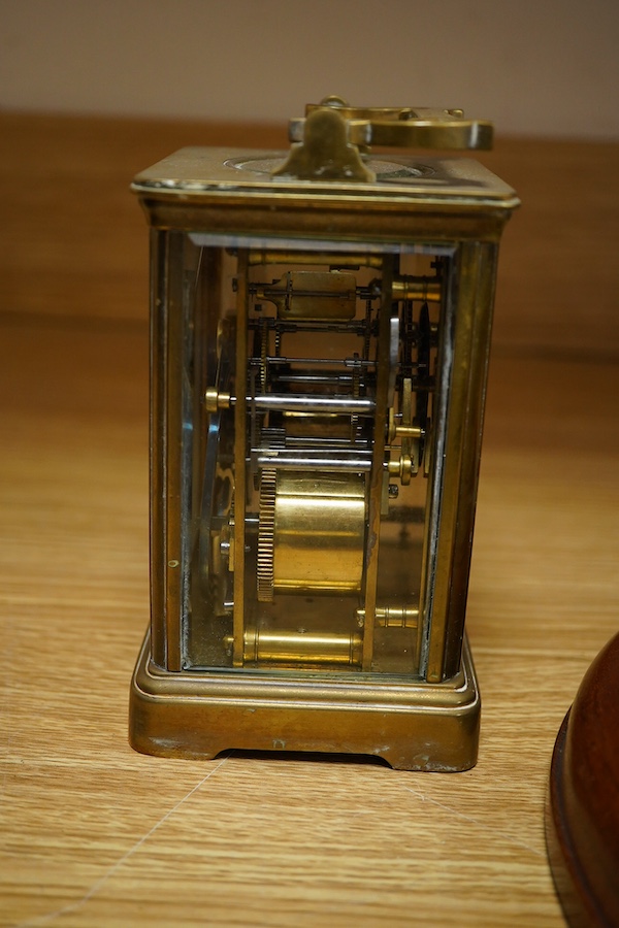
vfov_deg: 43.6
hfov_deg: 29.9
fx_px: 1161
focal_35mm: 45
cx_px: 310
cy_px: 464
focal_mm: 30
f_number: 6.3
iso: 1250
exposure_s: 1/125
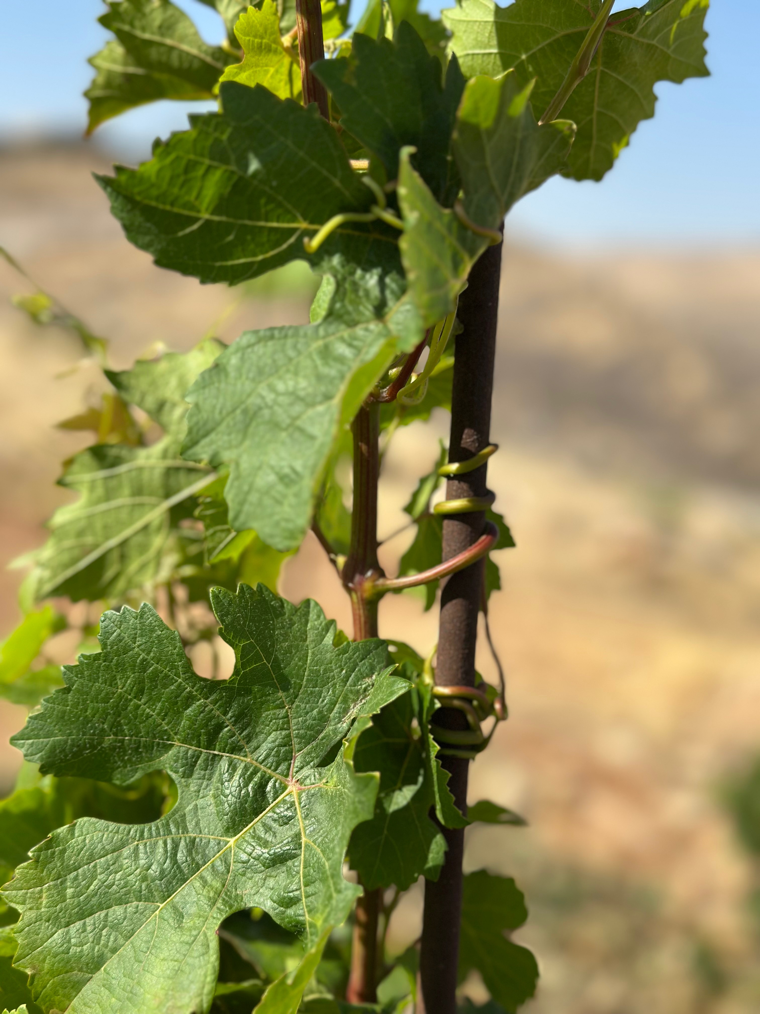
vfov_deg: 39.7
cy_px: 507
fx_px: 1405
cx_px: 380
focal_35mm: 48
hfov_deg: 30.3
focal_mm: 6.86
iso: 100
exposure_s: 1/4785
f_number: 1.78
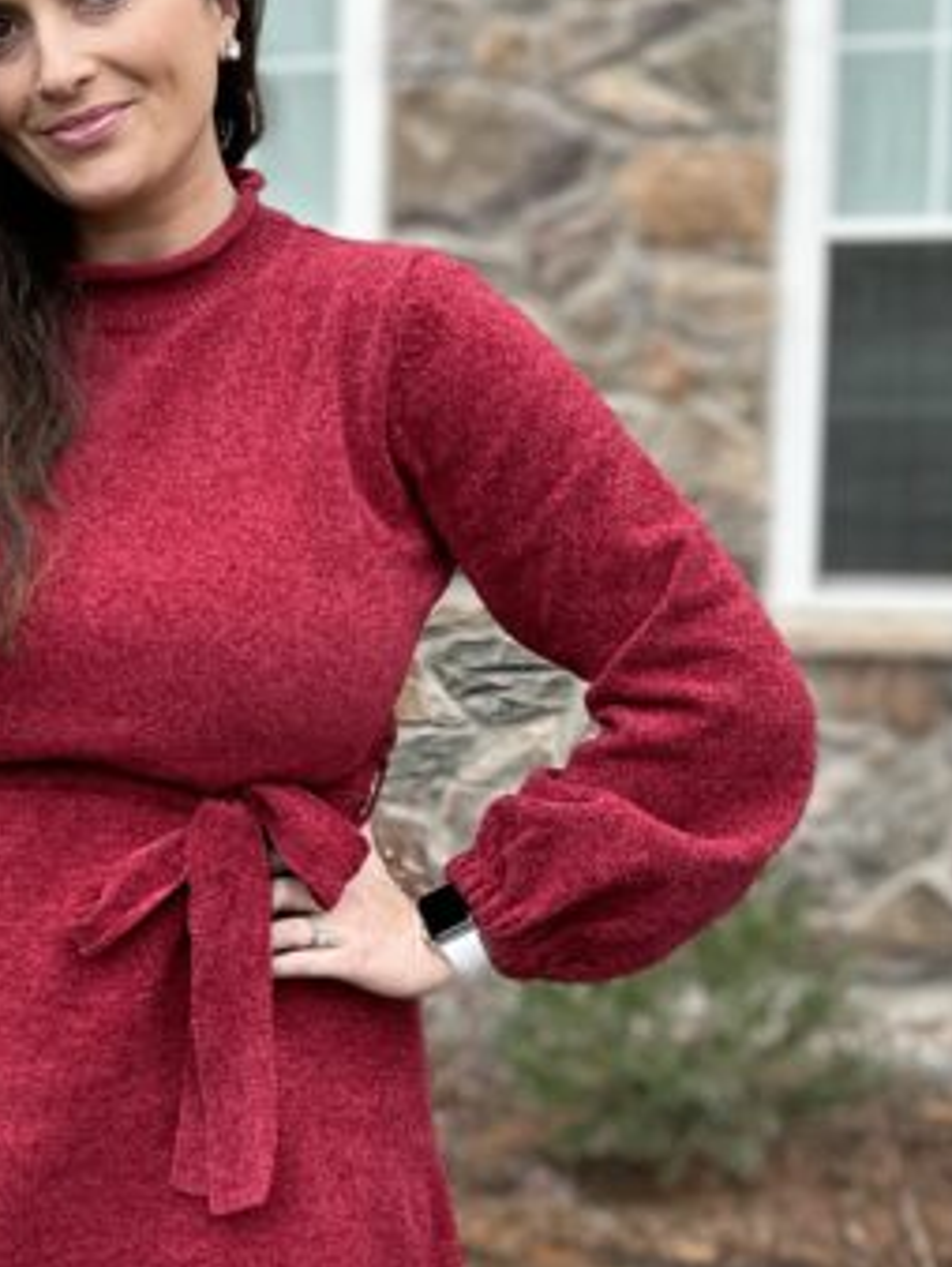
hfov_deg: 17.9
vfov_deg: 23.7
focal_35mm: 82
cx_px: 191
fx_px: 3003
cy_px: 845
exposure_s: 1/155
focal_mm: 5.1
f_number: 1.6
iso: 32
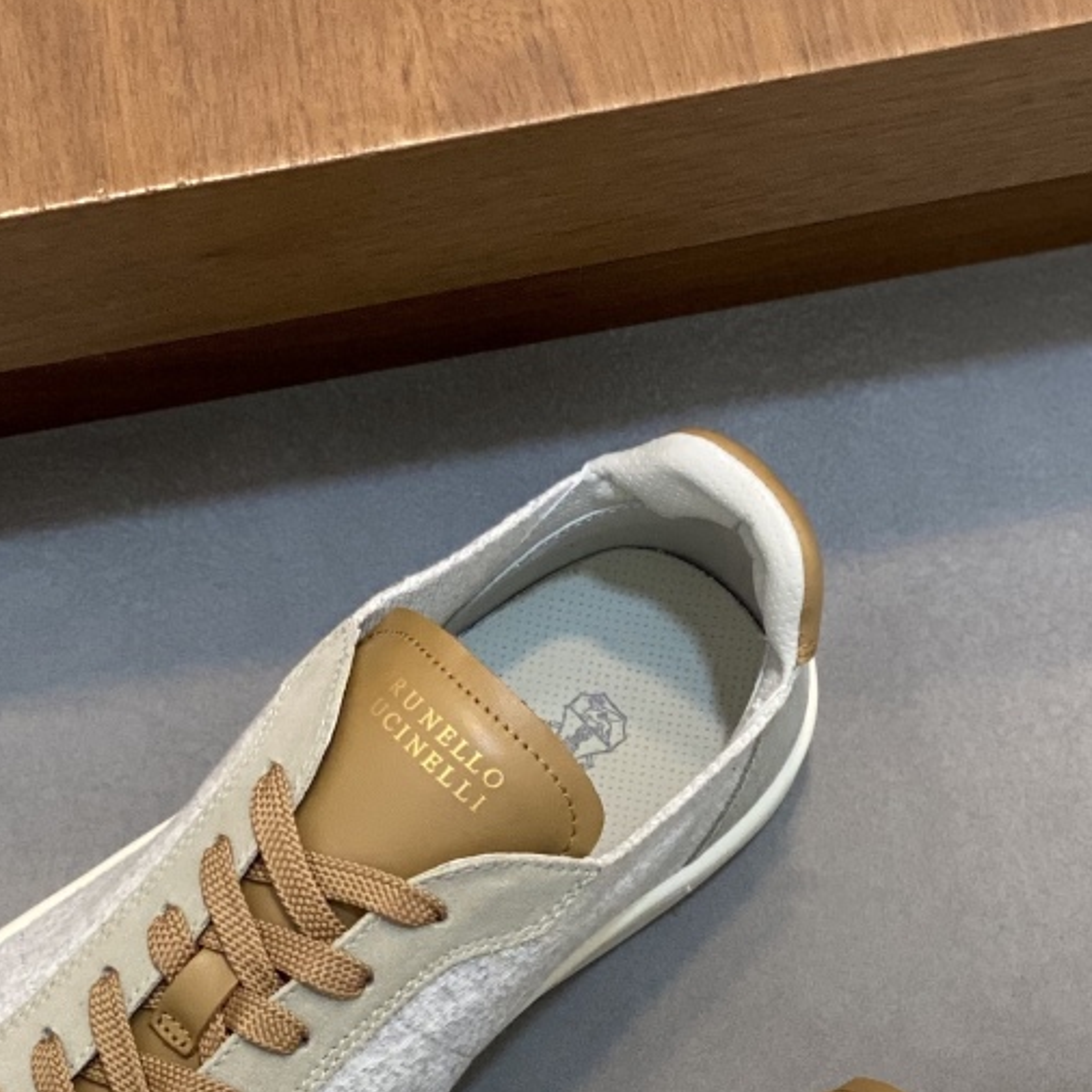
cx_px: 463
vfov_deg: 13.1
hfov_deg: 13.3
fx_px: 4675
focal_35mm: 131
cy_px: 1166
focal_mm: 6
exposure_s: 1/100
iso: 125
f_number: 2
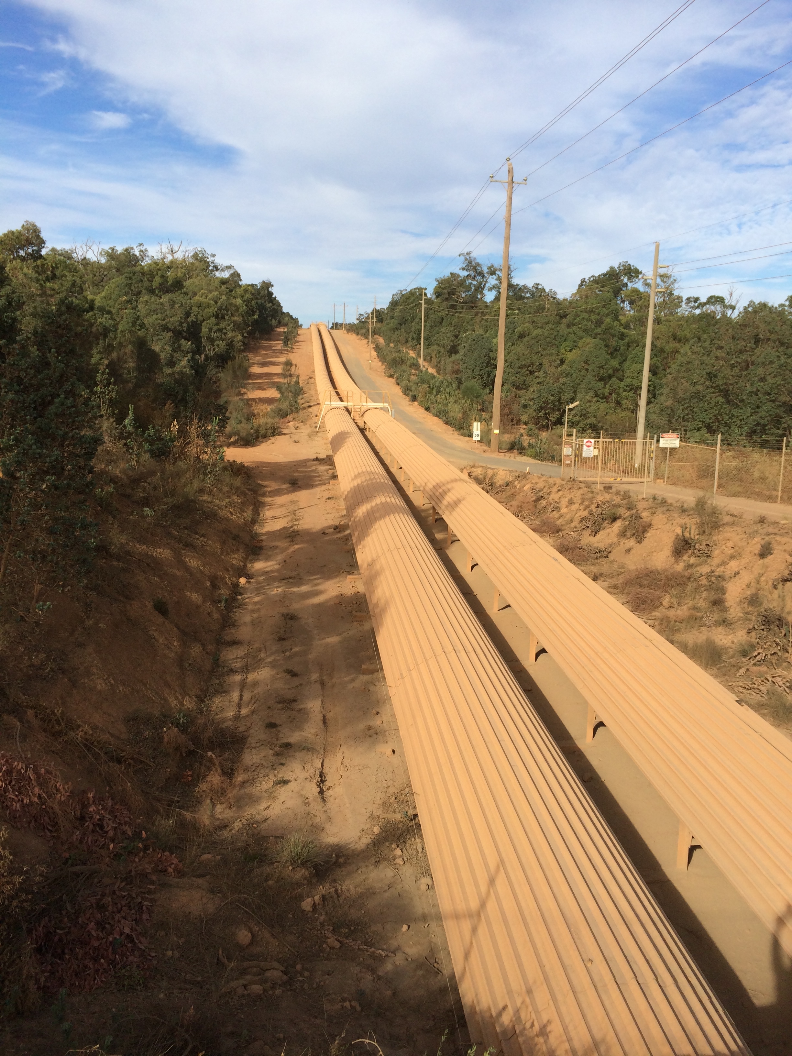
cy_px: 528
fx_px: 915
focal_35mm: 30
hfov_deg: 46.8
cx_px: 396
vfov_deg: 60.0
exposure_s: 1/2415
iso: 40
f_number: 2.2
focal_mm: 4.12
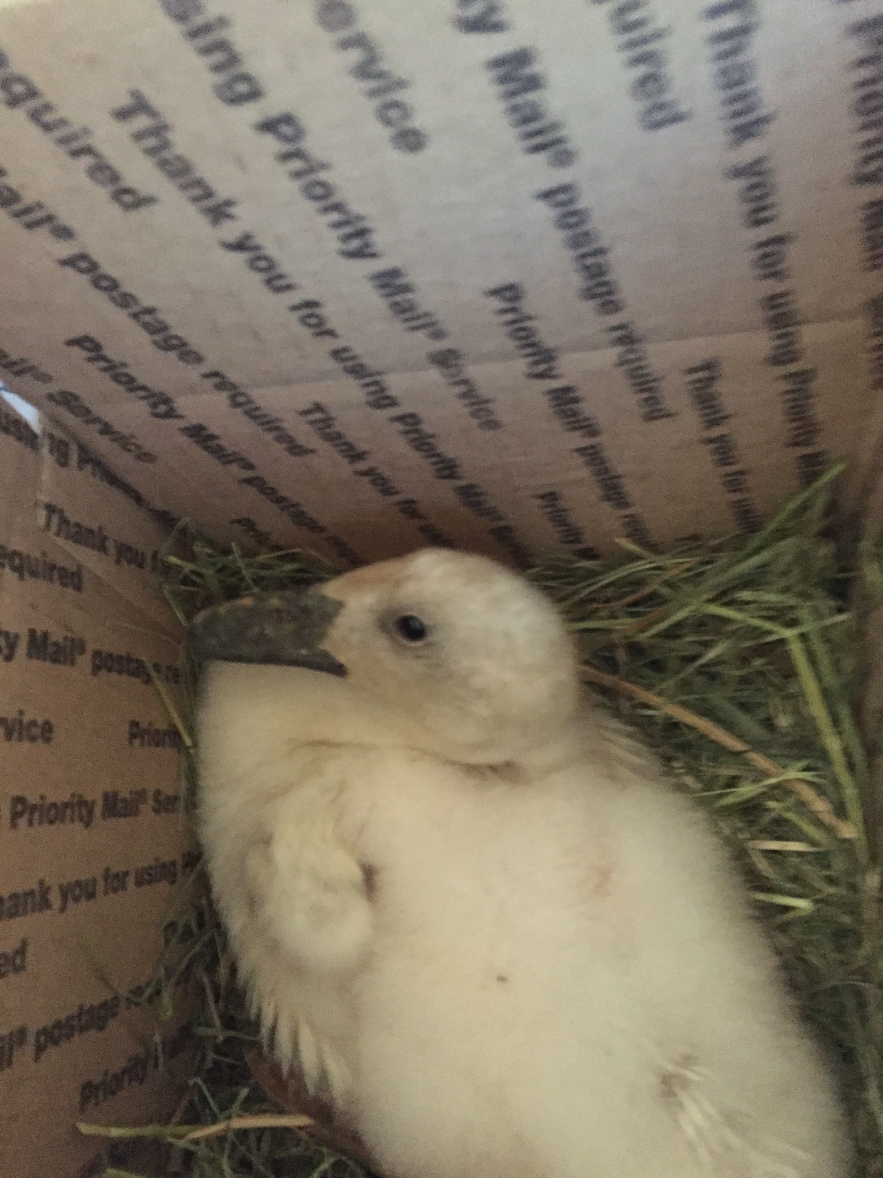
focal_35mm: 29
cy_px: 589
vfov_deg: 61.7
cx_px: 442
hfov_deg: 48.2
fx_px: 986
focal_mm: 4.15
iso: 500
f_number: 2.2
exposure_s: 1/15
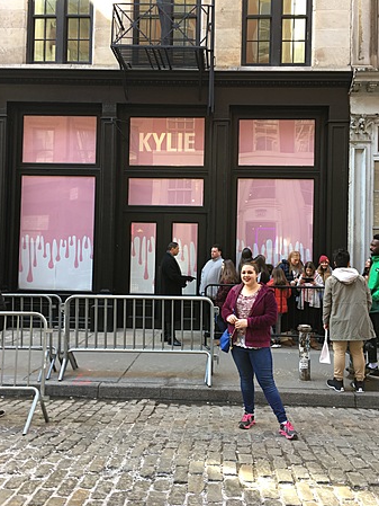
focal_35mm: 31
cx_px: 190
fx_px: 452
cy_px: 243
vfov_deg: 58.3
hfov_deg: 45.5
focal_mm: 4.15
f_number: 2.2
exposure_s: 1/60
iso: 25
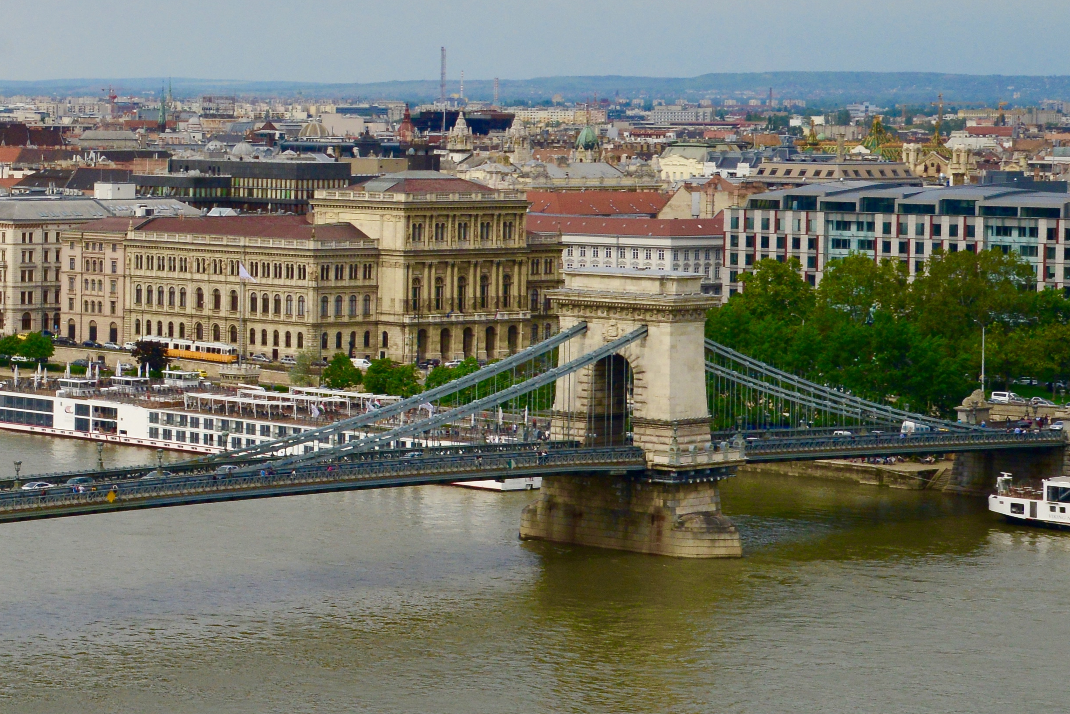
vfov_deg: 10.9
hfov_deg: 15.6
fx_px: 3746
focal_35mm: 126
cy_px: 221
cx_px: -263
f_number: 13
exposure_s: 1/640
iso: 640
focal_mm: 42
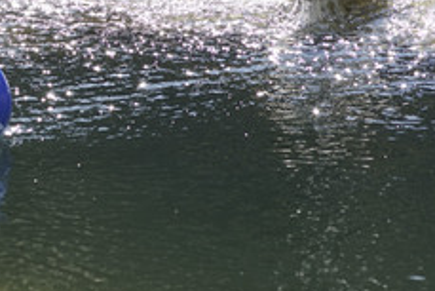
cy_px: 40
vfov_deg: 3.5
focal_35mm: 394
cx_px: 140
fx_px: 4764
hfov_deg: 5.2
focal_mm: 200
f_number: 5
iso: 640
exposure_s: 1/1250
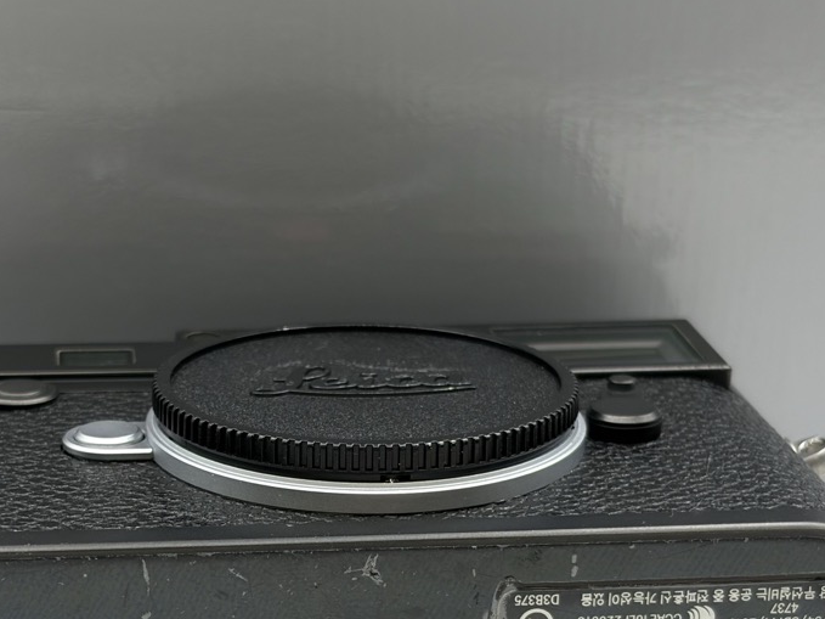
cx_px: 303
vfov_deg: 14.9
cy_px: 541
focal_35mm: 98
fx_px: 2335
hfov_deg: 20.0
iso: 40
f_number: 1.6
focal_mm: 5.96
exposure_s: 1/100
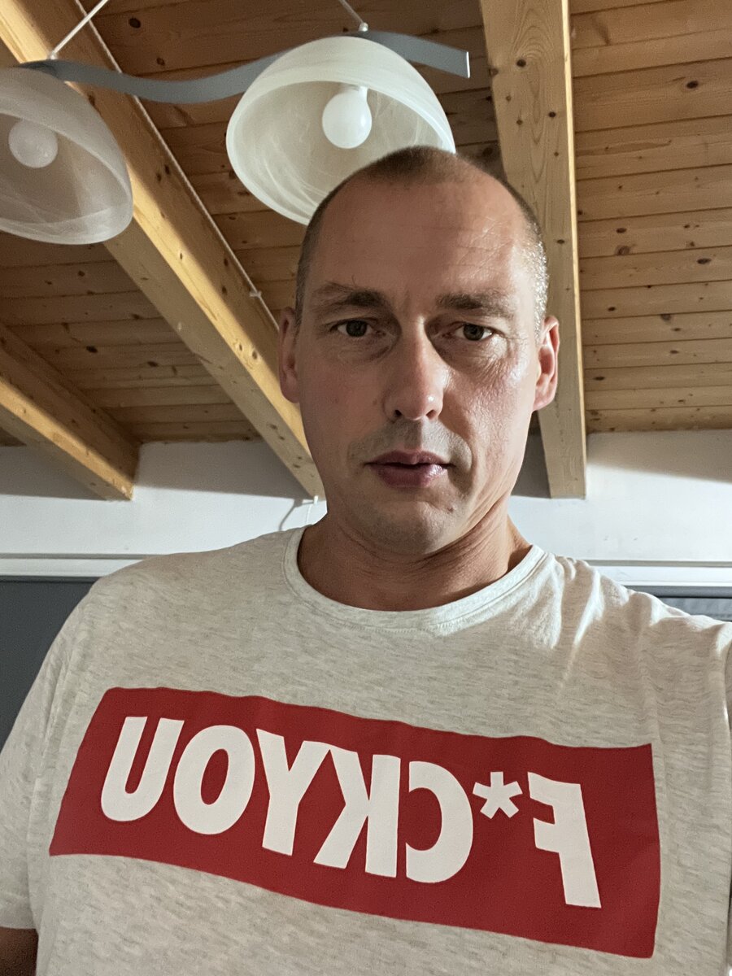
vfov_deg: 60.0
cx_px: 366
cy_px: 488
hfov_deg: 46.8
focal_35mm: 30
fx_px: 846
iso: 1250
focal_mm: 2.71
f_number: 2.2
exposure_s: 1/15
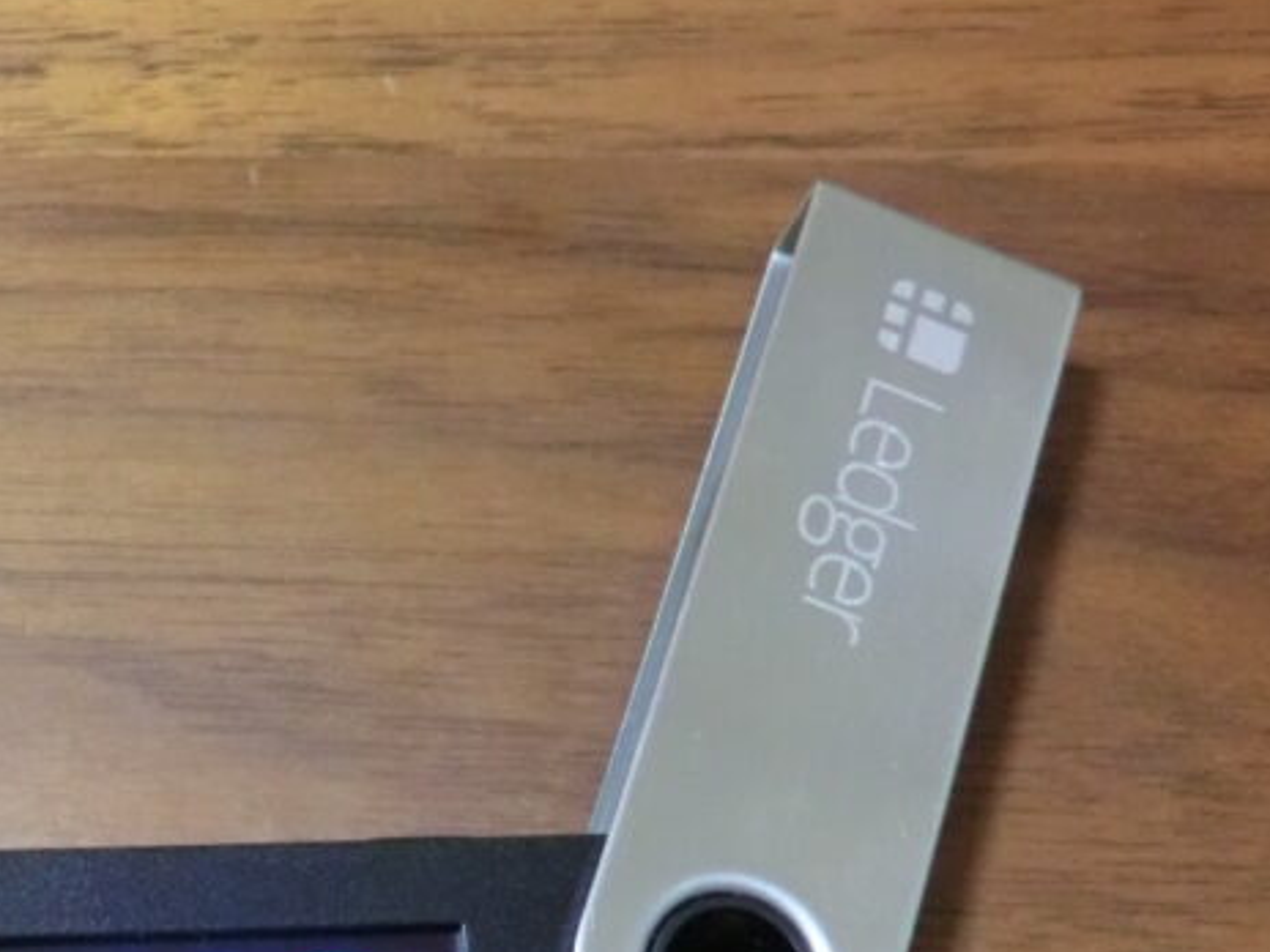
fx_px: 2311
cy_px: 800
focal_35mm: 63
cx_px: 279
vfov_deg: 22.9
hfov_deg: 30.1
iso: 800
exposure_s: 1/15
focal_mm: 6.1
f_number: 3.6
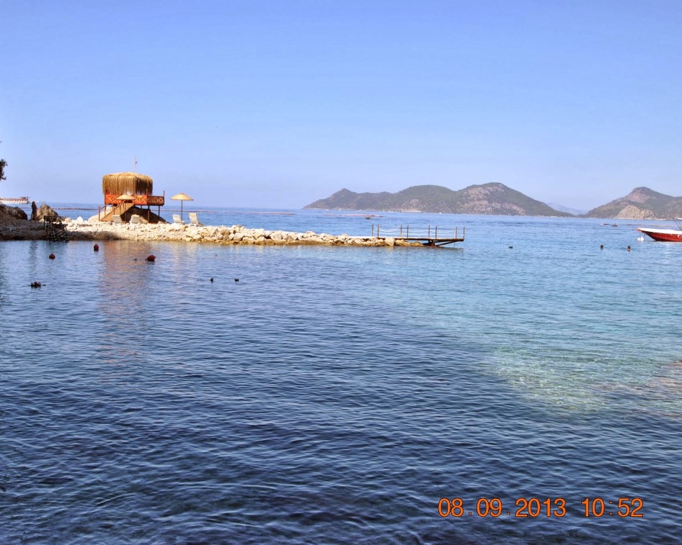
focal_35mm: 41
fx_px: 828
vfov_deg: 36.5
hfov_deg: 44.7
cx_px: 308
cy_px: 273
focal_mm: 24
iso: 100
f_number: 7.1
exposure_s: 1/200
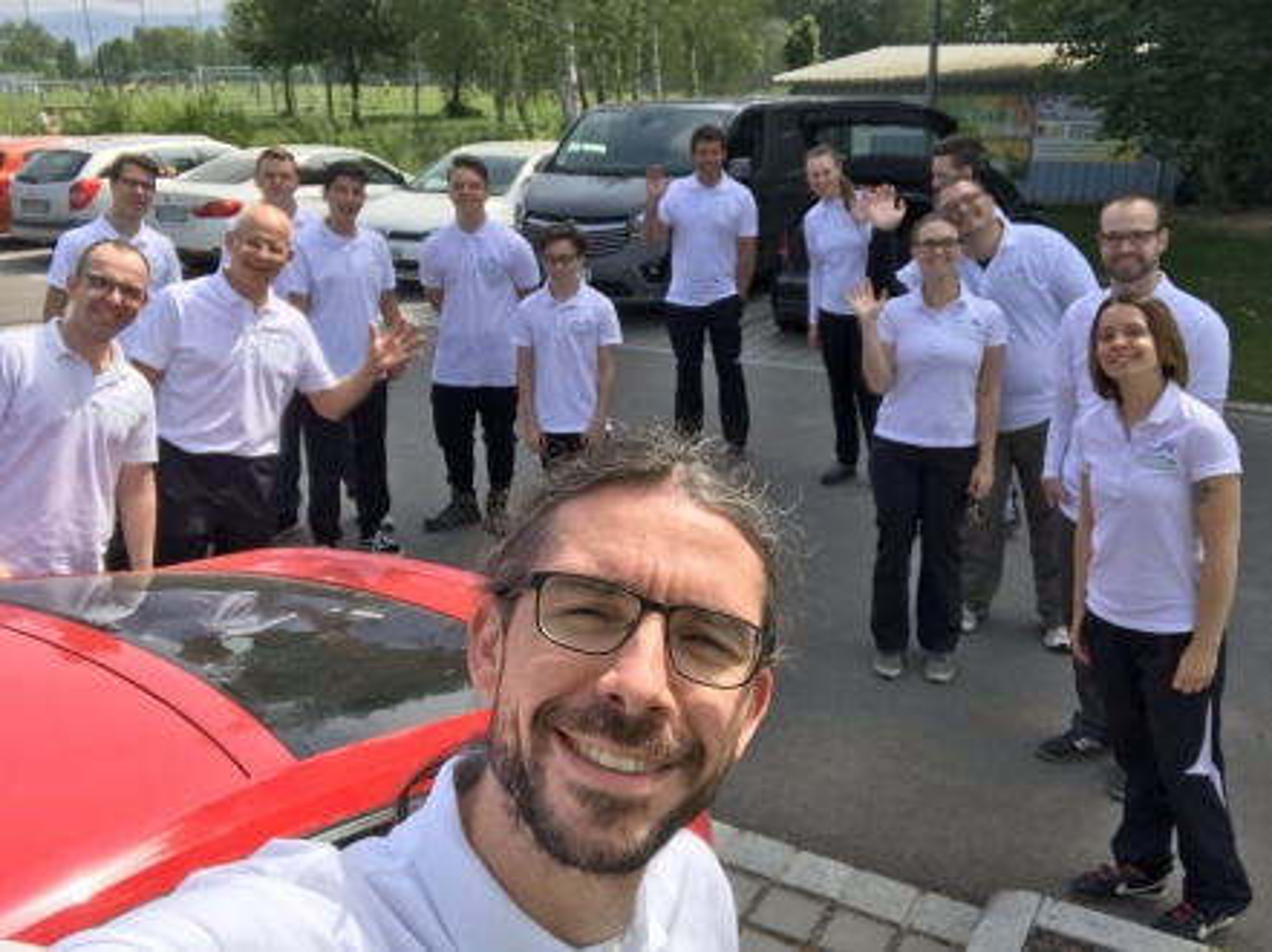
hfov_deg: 56.9
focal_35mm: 32
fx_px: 1175
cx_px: 636
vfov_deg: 44.1
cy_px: 476
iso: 25
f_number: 2.2
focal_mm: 2.87
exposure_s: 1/824
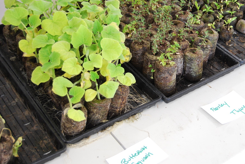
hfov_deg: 31.8
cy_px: 58
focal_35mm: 63
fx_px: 427
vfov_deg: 21.7
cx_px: 163
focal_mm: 31
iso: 400
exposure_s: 1/13
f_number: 4.5
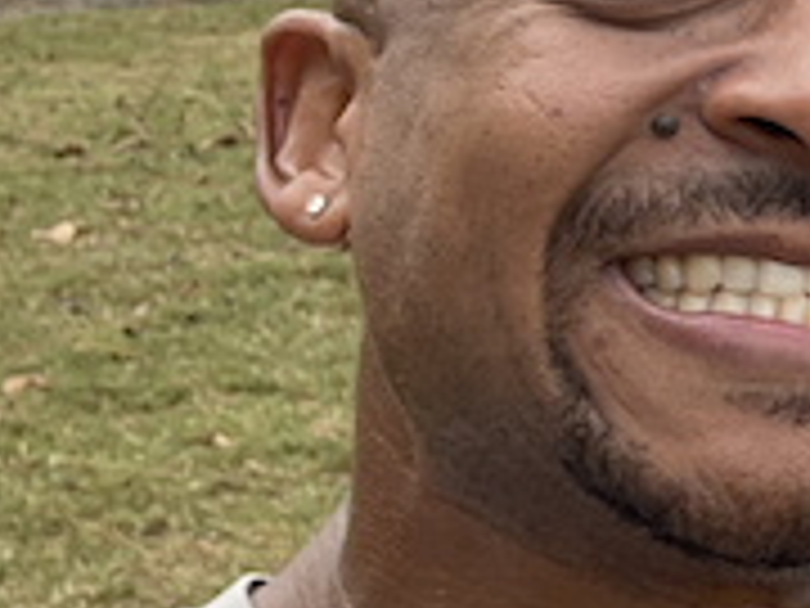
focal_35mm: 102
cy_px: 243
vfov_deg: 14.5
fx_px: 2387
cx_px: 1678
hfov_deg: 15.1
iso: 32
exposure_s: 1/122
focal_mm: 2.71
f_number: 2.2
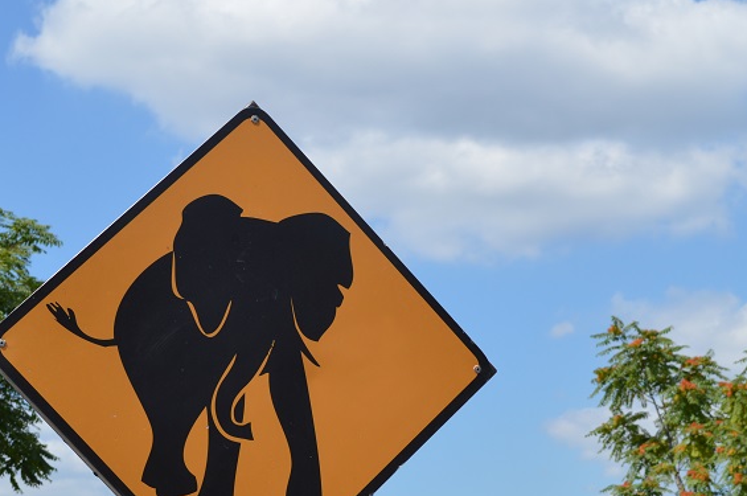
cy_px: 434
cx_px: 405
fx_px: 1761
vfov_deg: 15.9
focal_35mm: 85
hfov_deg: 23.9
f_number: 9
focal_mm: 32
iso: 100
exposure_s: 1/320
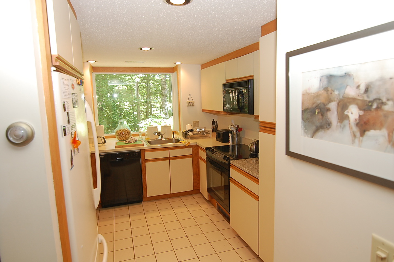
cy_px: 131
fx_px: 230
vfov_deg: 59.4
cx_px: 197
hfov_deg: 81.3
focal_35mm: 21
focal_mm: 14
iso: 400
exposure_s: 1/60
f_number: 4
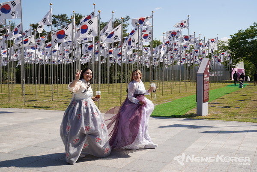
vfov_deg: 31.2
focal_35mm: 43
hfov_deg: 45.4
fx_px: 307
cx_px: 128
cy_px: 86
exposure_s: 1/800
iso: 160
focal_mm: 43
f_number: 5.6
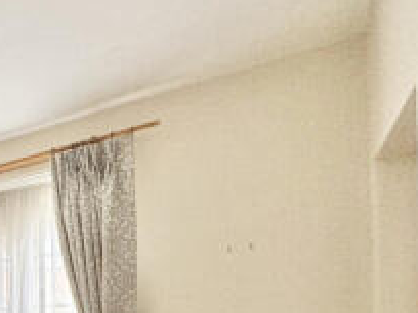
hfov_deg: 31.4
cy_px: 343
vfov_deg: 31.9
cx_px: -167
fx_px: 483
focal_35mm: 40
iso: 125
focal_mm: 2.22
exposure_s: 1/100
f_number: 2.2
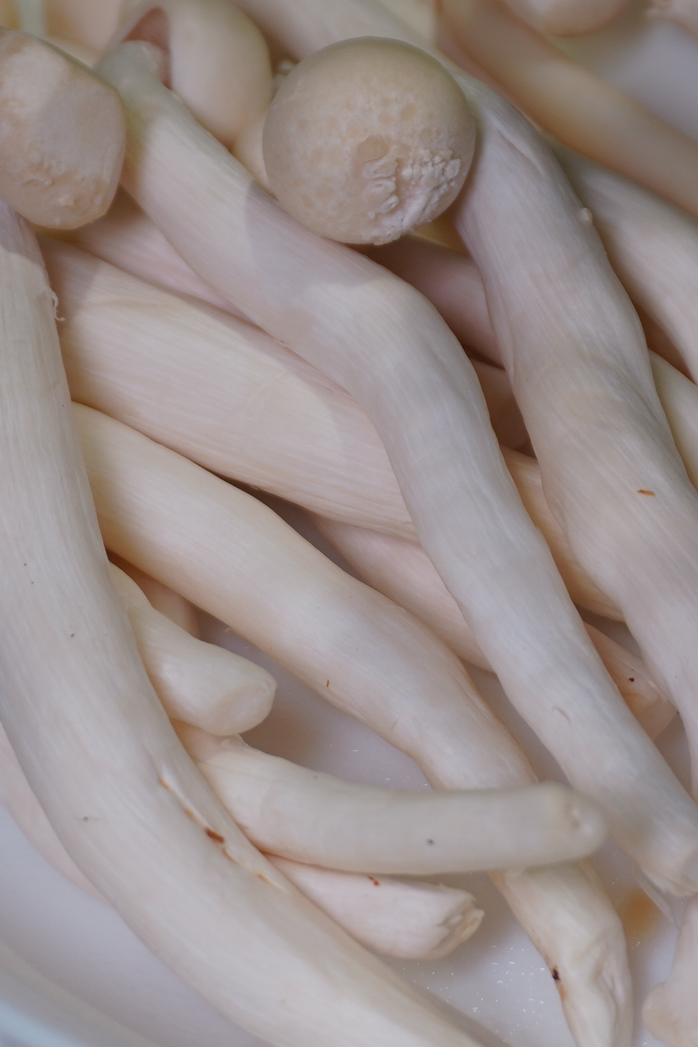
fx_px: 2590
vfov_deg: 22.8
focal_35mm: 89
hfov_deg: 15.3
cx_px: 458
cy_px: 359
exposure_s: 1/50
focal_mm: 29
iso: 100
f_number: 5
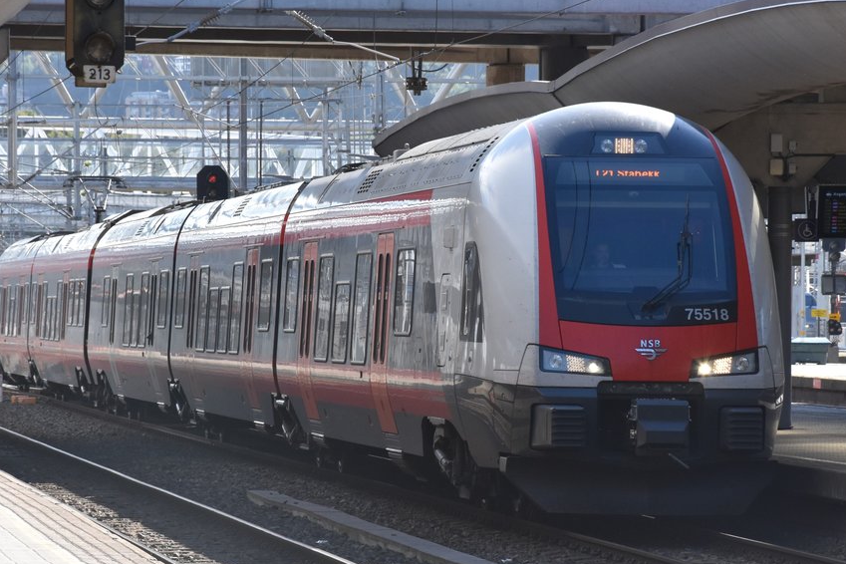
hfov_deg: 9.2
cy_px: 281
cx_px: 422
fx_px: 5233
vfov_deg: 6.2
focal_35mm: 223
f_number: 7.1
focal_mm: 105
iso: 800
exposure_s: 1/800
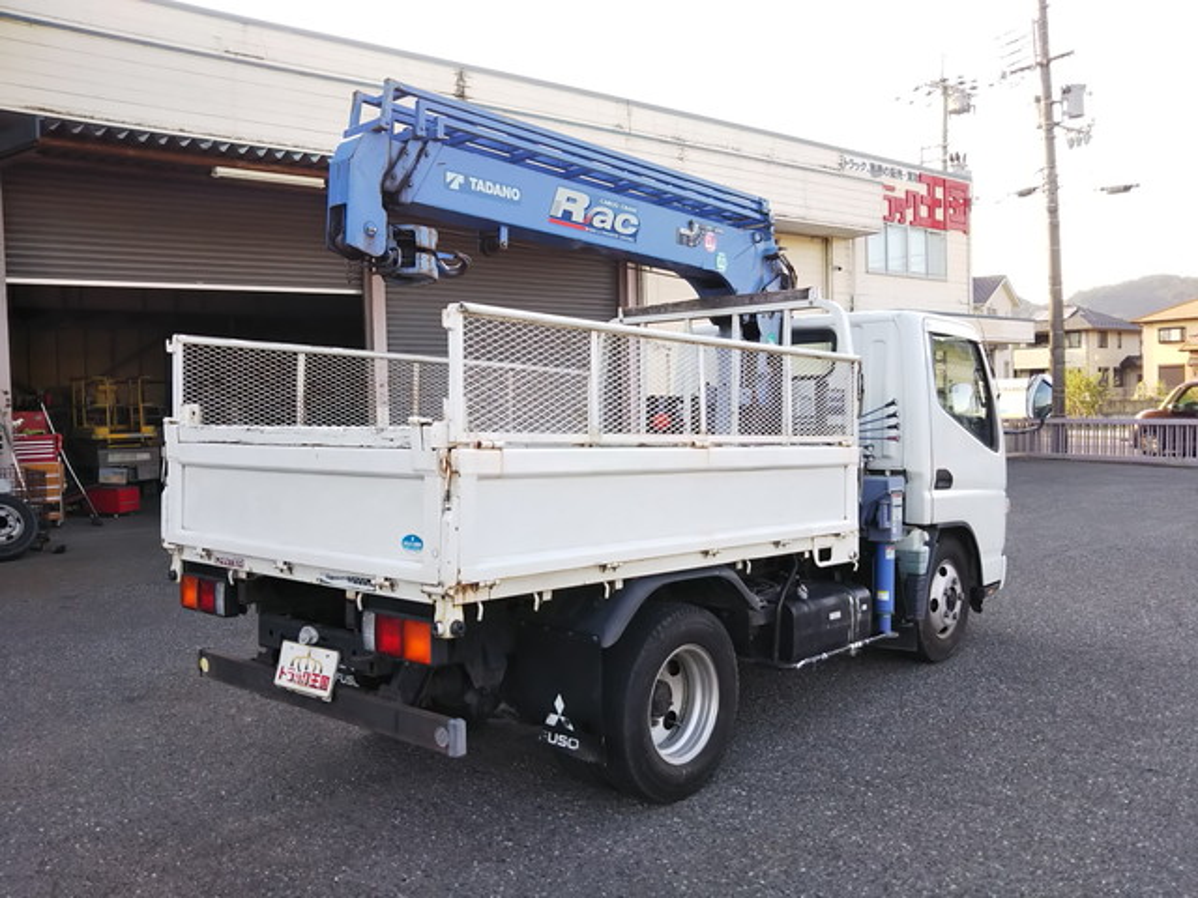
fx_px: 1038
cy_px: 449
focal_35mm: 30
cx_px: 599
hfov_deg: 60.0
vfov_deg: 46.8
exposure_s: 1/130
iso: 20
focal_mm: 4
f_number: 2.2
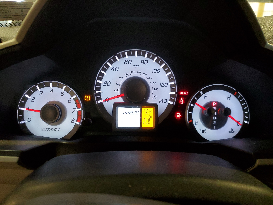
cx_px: 136
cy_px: 102
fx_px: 205
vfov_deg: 53.1
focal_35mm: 26
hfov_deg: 67.3
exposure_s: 1/60.2
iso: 267
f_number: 1.5
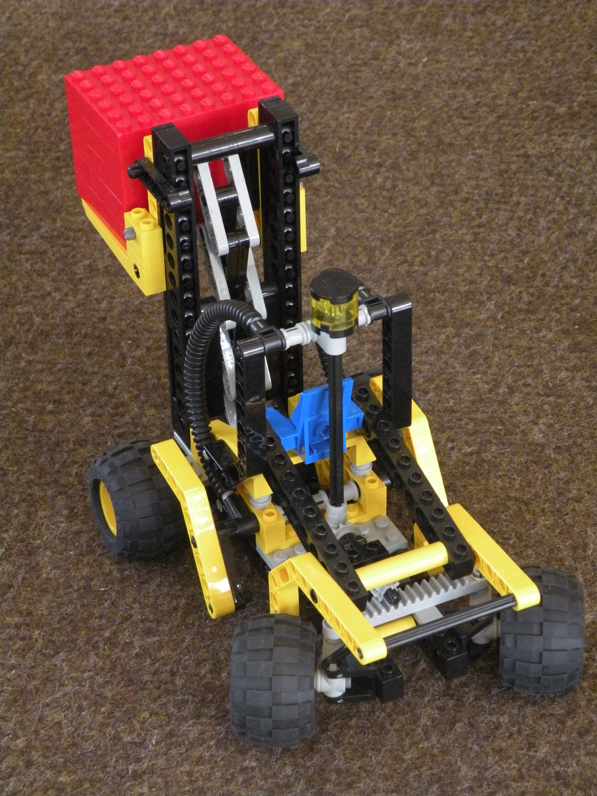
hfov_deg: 14.6
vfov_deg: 19.4
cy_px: 398
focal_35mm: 101
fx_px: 2323
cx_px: 298
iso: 400
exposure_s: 1/40.1
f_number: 4
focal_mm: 17.9
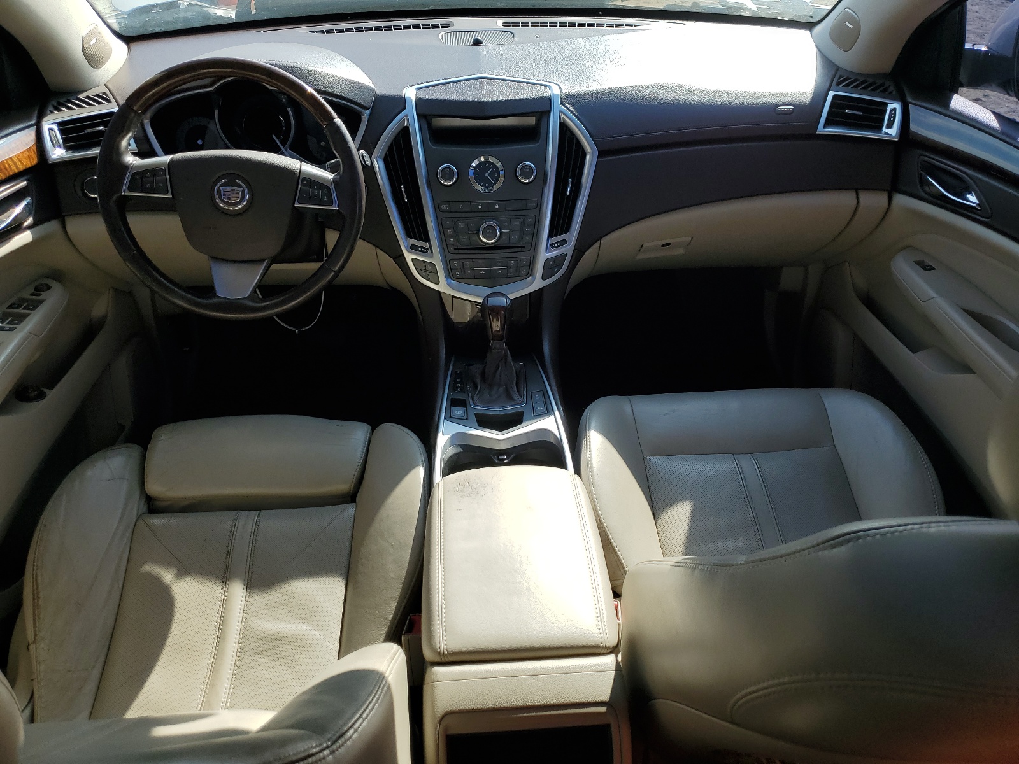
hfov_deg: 67.3
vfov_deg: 53.1
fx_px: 765
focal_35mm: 26
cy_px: 382
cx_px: 510
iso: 50
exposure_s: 1/1111
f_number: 1.5
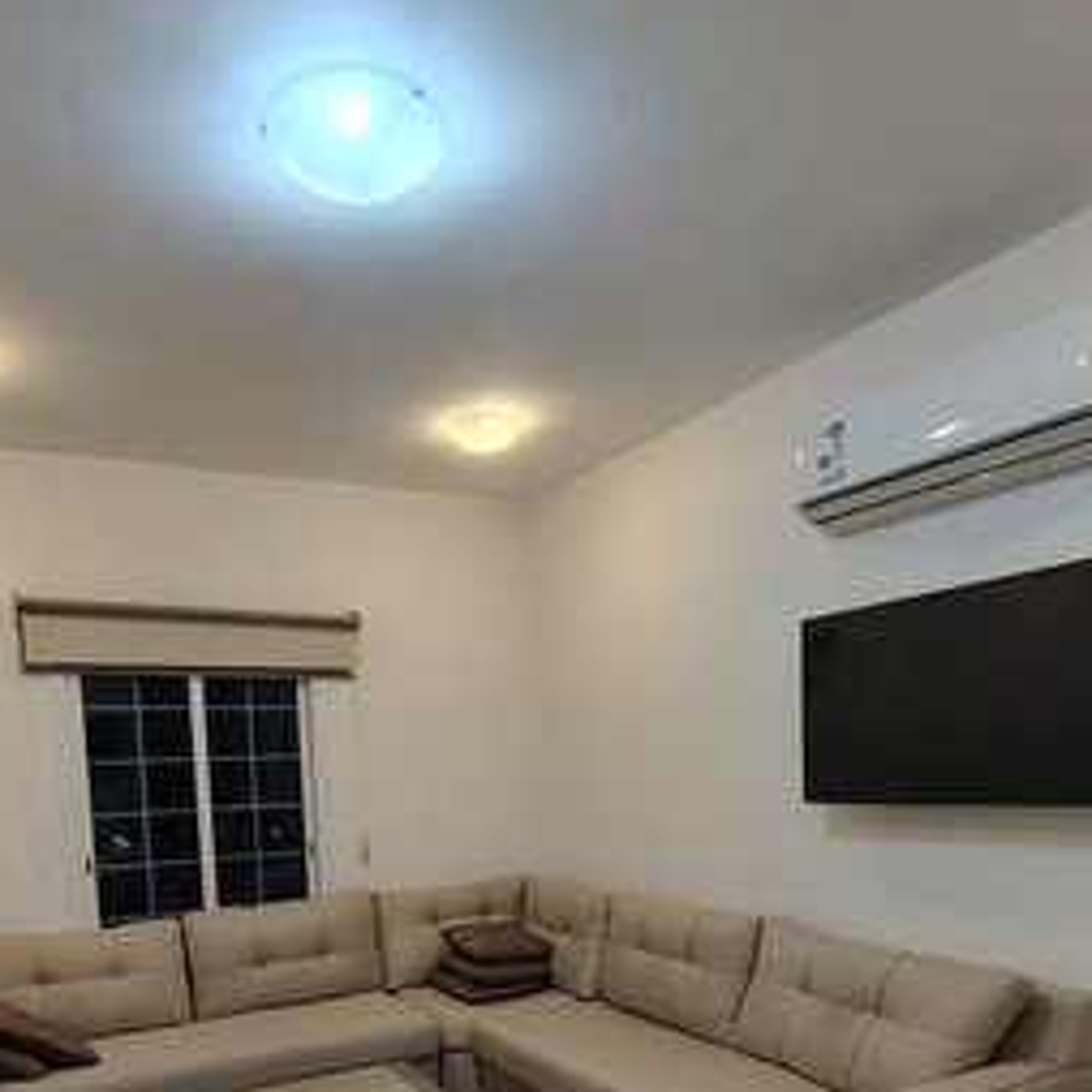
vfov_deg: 55.1
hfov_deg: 58.9
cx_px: 488
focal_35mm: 27
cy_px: 866
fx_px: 964
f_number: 2.2
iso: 108
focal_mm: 1.42
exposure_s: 1/50
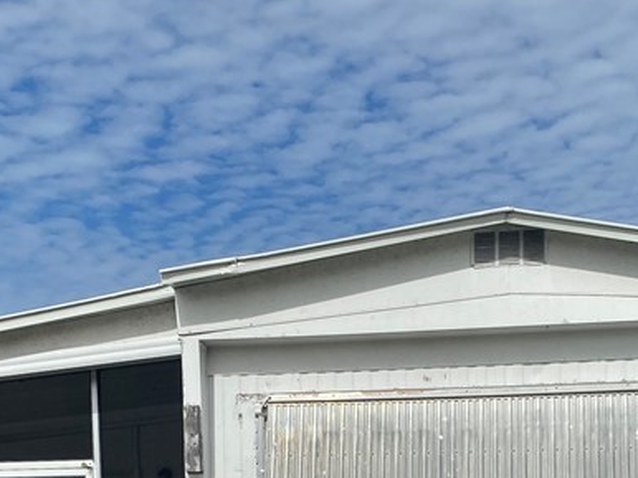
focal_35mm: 69
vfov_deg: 19.6
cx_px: 326
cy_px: 619
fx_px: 1271
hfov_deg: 28.2
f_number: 1.8
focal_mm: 4.25
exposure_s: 1/6757
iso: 32
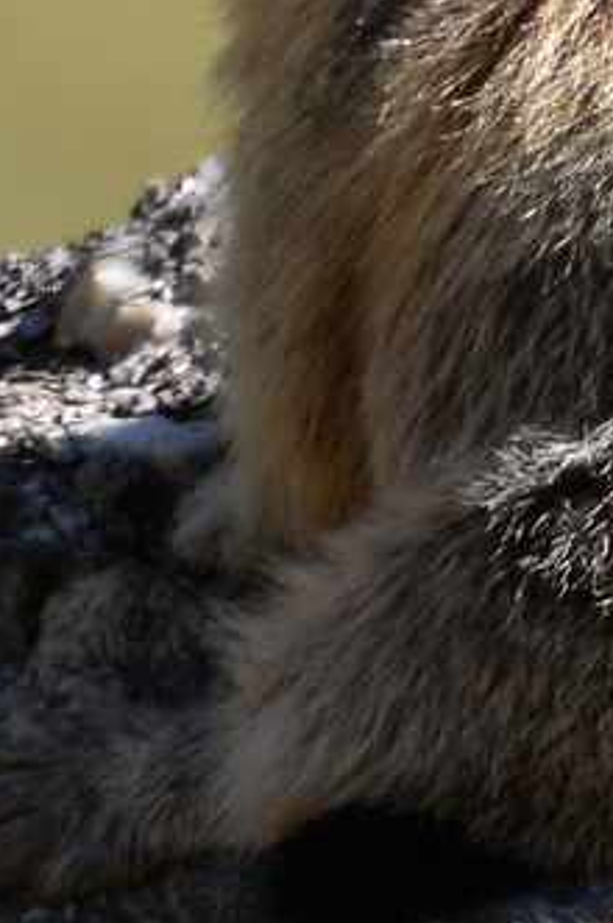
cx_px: 552
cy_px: 310
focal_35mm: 3994
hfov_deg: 0.3
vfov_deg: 0.5
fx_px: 102220
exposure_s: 1/640
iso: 560
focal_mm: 550
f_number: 8
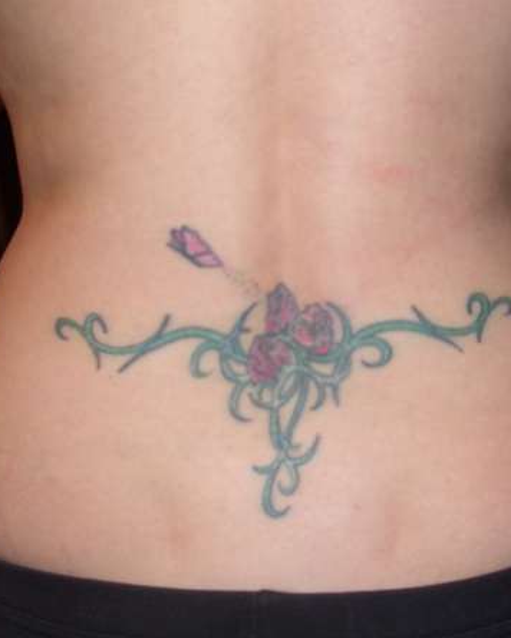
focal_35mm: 54
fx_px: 1021
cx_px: 276
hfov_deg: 28.1
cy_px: 321
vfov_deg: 34.7
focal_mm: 6.8
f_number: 2.8
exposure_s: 1/60
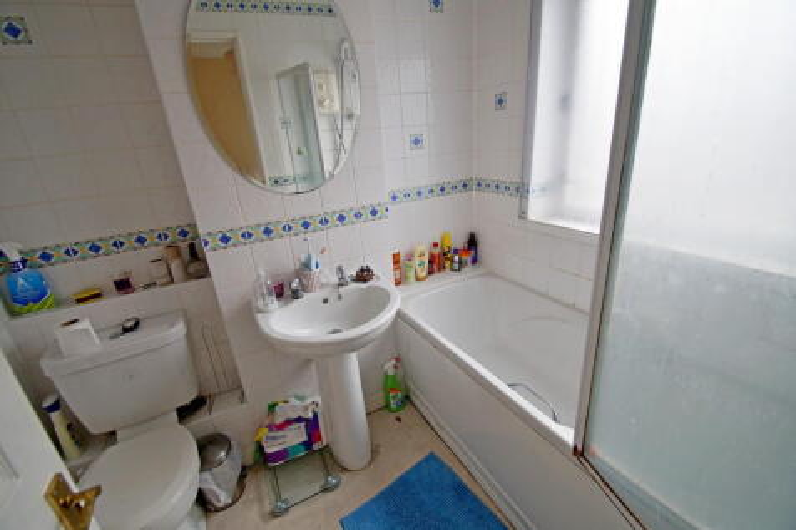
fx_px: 332
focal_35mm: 15
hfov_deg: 100.4
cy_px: 265
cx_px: 398
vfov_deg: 77.3
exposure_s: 1/60
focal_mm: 10
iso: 250
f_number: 4
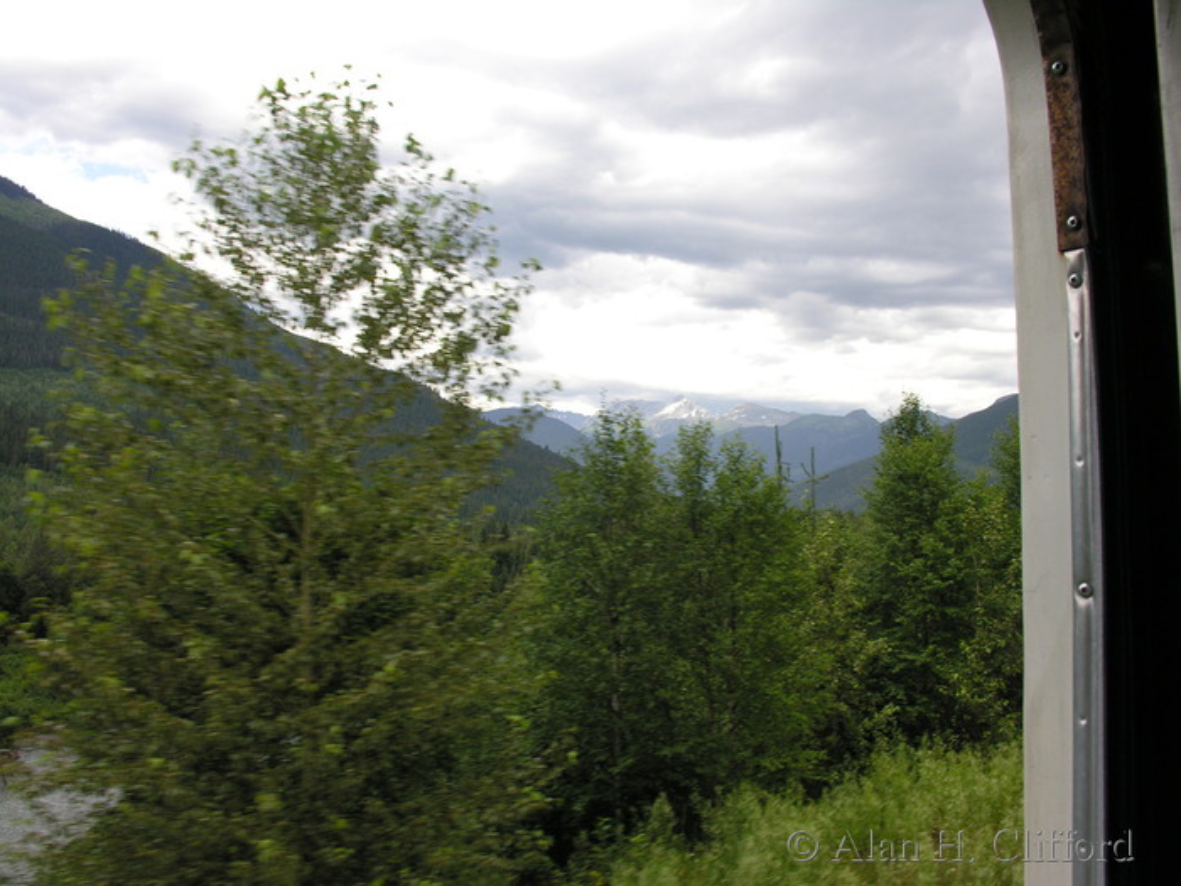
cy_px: 443
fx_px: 1194
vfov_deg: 40.7
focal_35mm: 35
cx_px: 590
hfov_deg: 52.6
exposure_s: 1/167
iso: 50
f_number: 5
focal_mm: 8.9
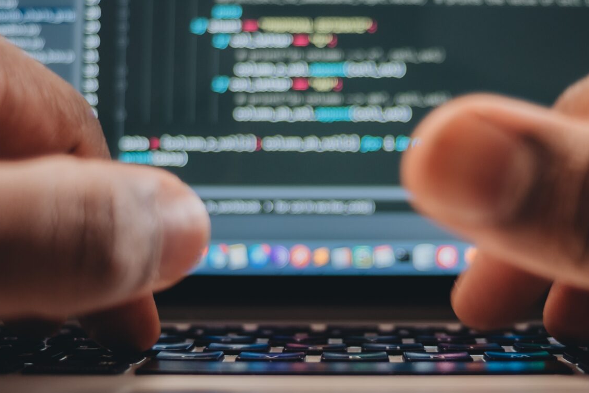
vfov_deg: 17.3
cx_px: 375
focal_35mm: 79
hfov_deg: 25.6
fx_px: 1293
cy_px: 208
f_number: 3.5
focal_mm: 35
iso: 400
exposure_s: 1/50
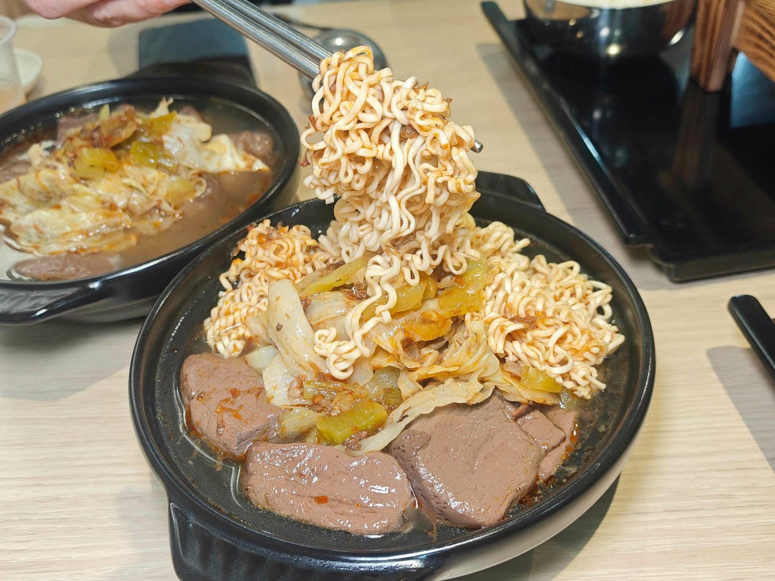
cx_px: 388
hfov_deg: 52.6
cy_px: 290
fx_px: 784
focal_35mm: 35
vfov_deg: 40.7
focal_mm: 8.72
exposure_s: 1/60
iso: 320
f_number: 2.8
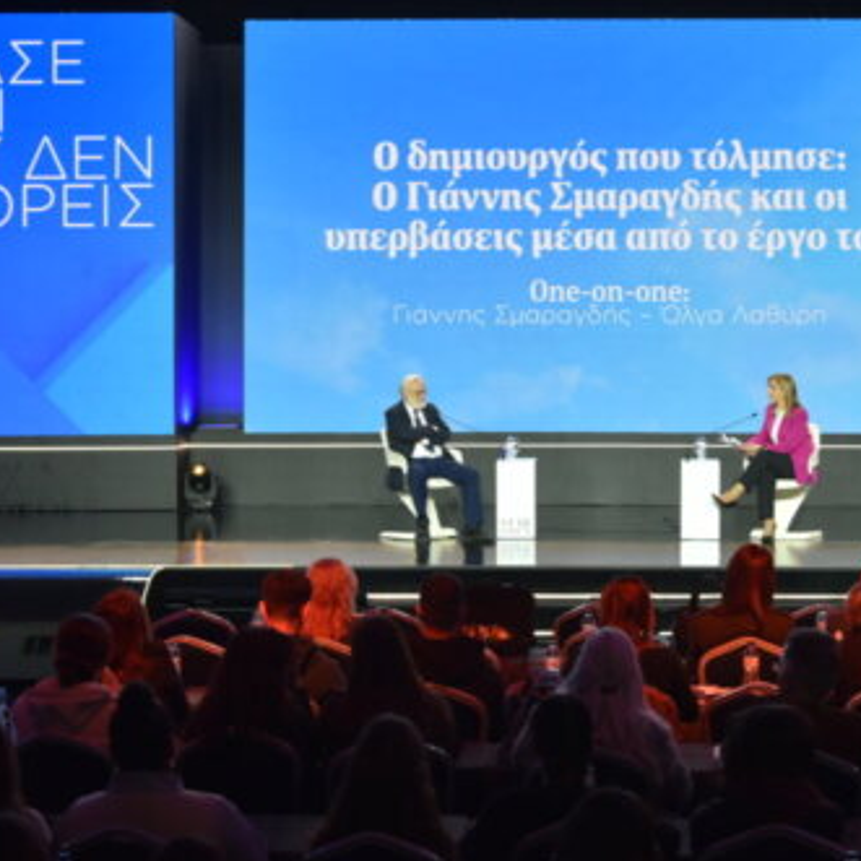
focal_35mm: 71
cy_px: 352
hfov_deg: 24.2
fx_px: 1998
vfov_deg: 24.3
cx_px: 590
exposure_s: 1/100
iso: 1000
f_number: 5
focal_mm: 46
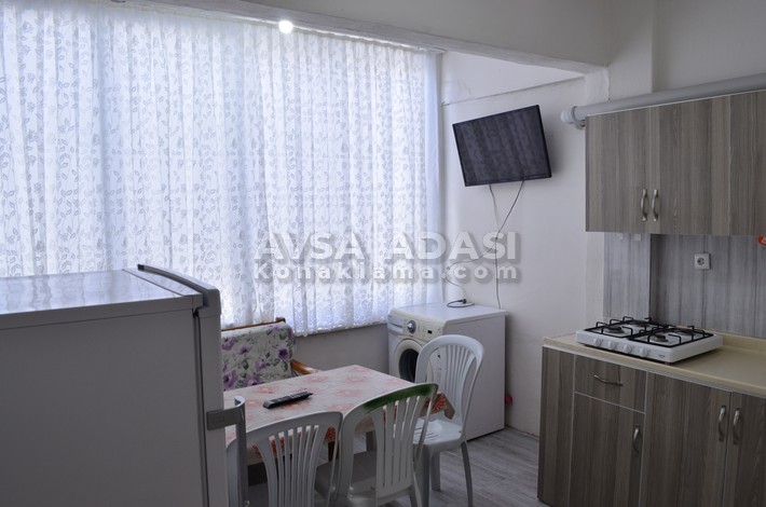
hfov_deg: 67.5
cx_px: 383
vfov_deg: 47.7
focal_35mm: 27
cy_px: 254
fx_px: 573
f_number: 9.5
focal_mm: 18
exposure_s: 1/45
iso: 400
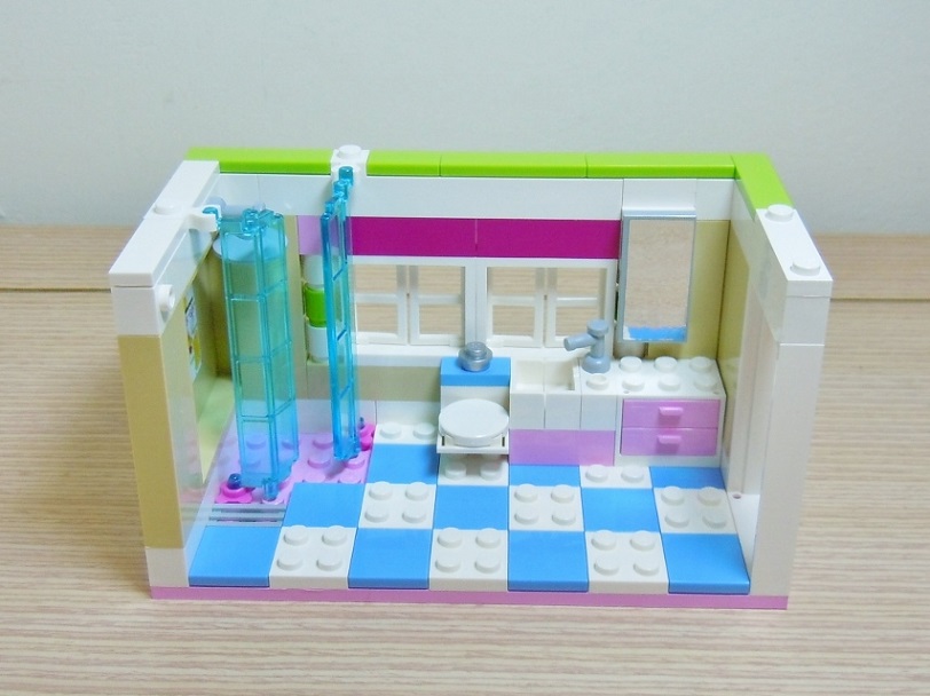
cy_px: 348
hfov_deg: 60.0
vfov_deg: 46.8
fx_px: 806
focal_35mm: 30
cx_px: 465
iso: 200
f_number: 3.5
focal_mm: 5.4
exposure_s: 1/40
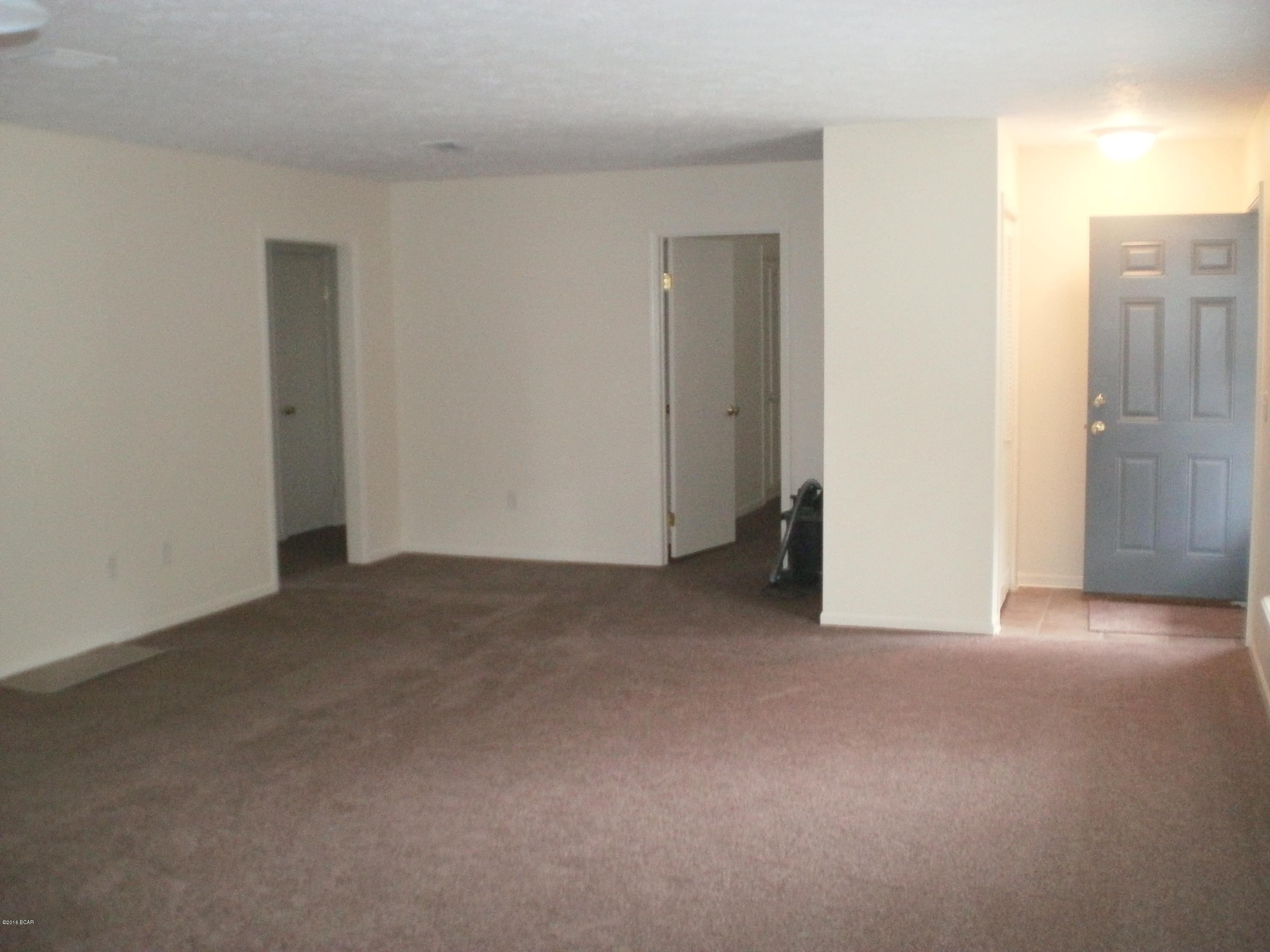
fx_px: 1321
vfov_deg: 39.7
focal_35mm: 36
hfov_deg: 51.4
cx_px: 635
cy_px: 476
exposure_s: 1/30
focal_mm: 6.3
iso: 500
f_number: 3.1
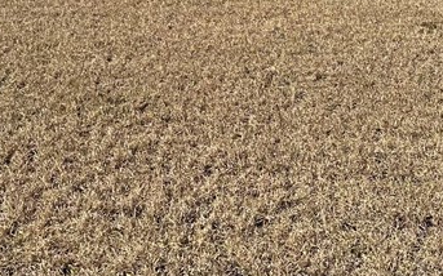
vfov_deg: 15.5
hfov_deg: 27.0
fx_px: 917
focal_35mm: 76
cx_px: 149
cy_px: -165
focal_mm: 6.86
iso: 80
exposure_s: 1/4016
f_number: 1.78
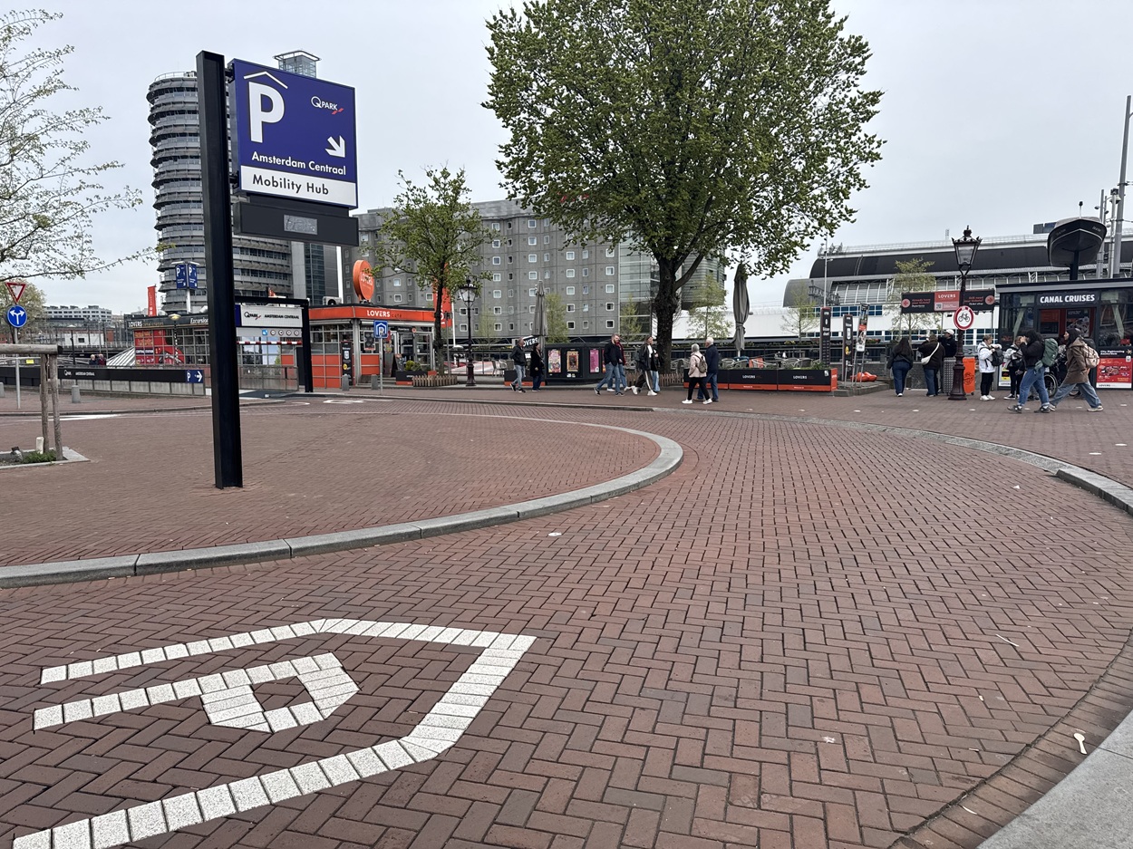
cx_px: 566
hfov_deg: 71.6
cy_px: 424
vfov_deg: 56.8
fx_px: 785
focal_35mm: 24
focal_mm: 6.76
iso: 80
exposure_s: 1/1767
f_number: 1.78
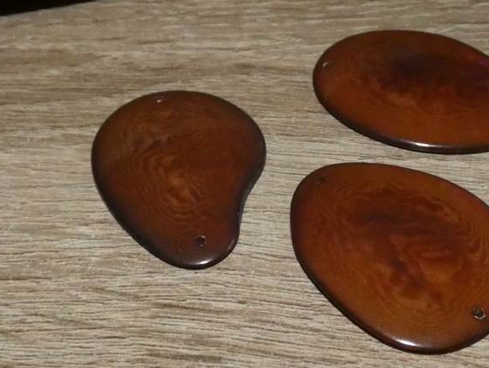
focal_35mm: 28
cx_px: 281
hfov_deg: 63.1
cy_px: 130
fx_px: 396
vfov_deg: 49.1
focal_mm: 3.6
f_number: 2.8
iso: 800
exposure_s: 1/60
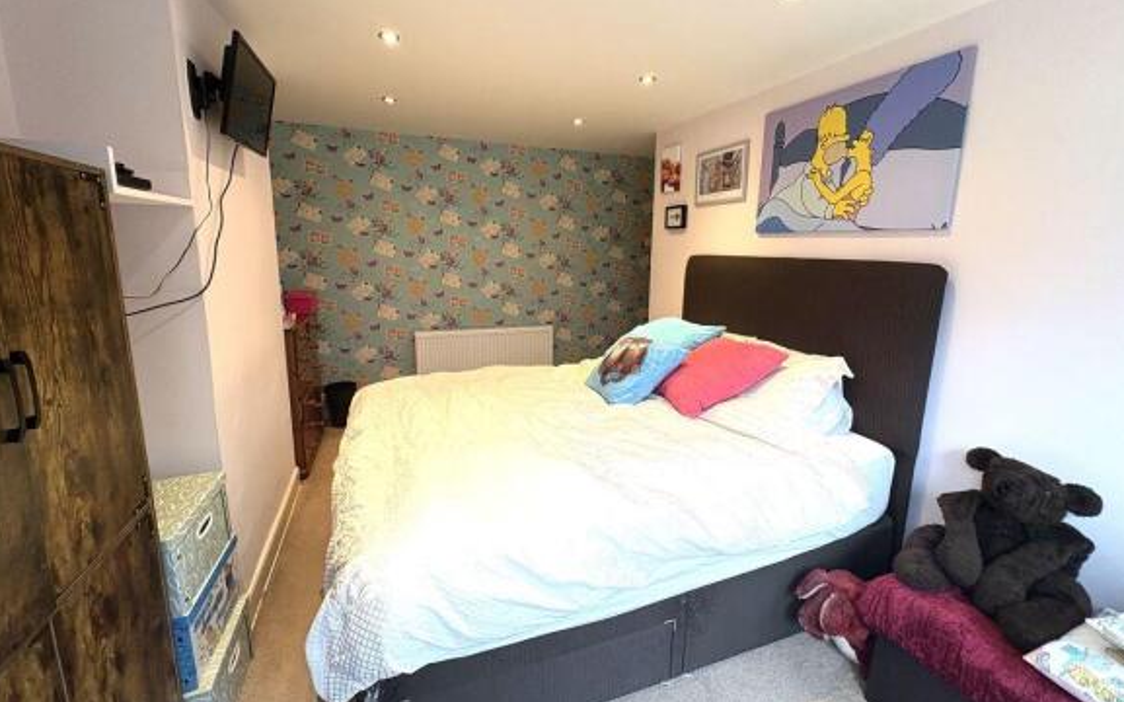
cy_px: 325
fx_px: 459
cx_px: 562
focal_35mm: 15
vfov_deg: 74.6
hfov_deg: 101.5
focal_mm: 2.22
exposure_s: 1/100
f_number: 2.2
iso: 200
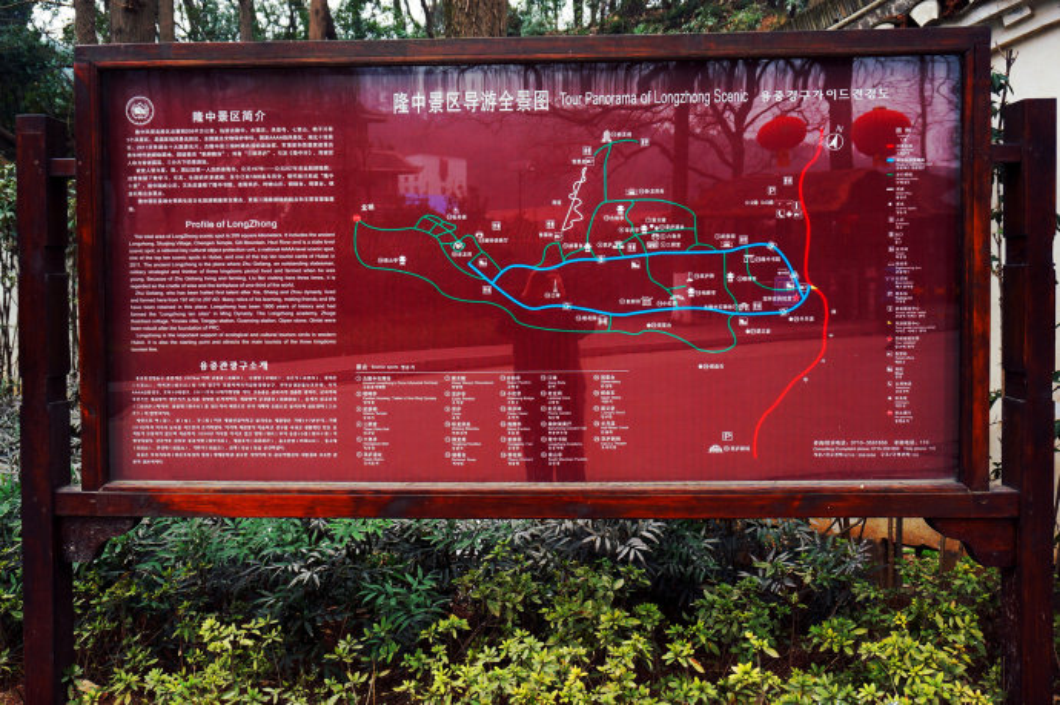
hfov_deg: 59.5
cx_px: 530
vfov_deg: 41.7
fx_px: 927
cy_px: 352
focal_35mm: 32
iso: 100
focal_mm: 21
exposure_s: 1/60
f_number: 4.5
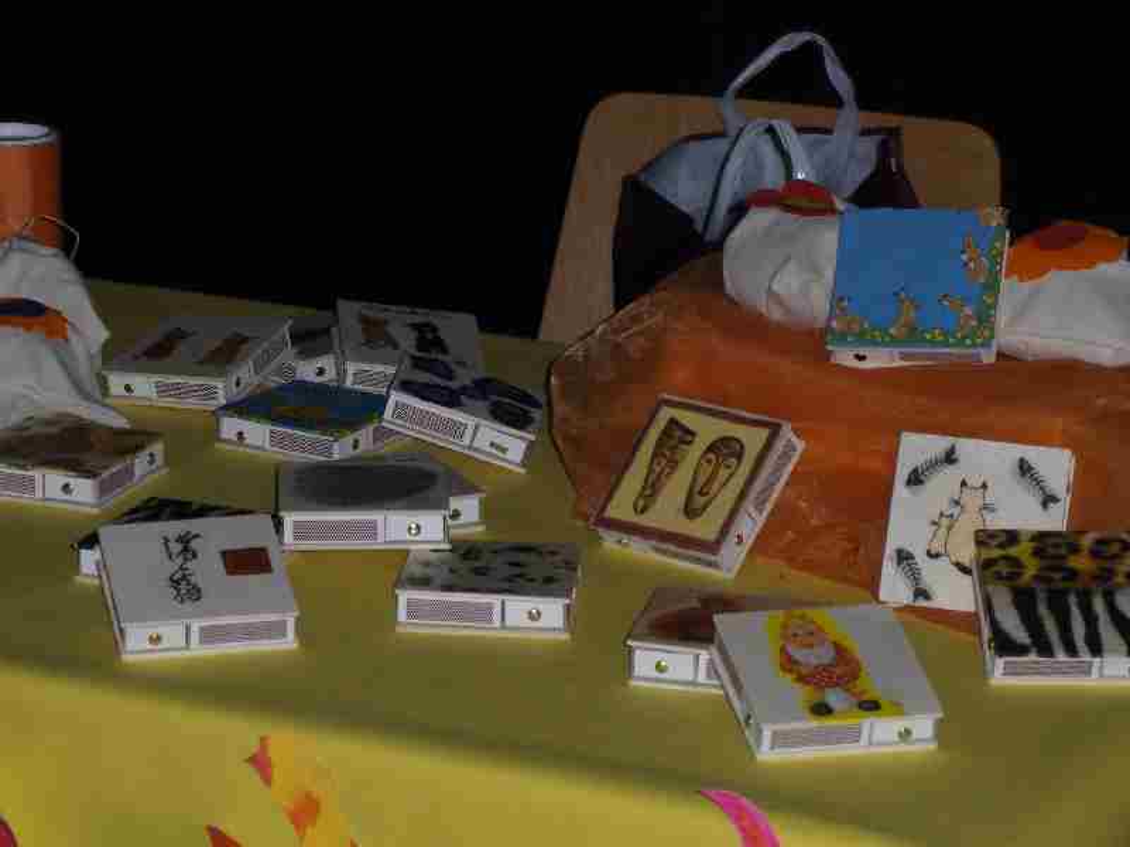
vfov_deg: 14.1
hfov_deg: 18.7
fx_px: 3428
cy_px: 424
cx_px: 565
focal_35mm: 105
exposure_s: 1/125
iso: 100
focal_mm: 22.5
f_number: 5
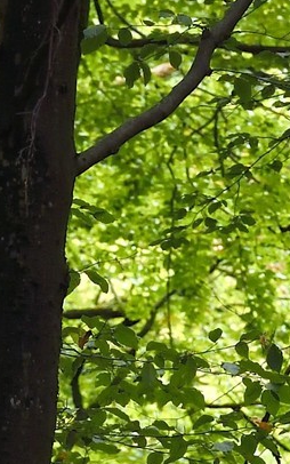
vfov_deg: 1.7
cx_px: 388
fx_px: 15240
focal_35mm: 1206
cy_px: 1130
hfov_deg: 1.1
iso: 1600
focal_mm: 200
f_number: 9
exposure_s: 1/160
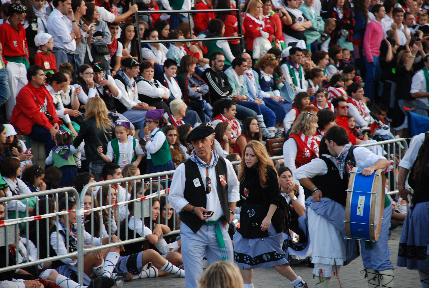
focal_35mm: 202
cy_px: 144
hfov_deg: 10.1
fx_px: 2418
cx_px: 214
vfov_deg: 6.8
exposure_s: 1/100
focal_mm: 135
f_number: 5.6
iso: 400
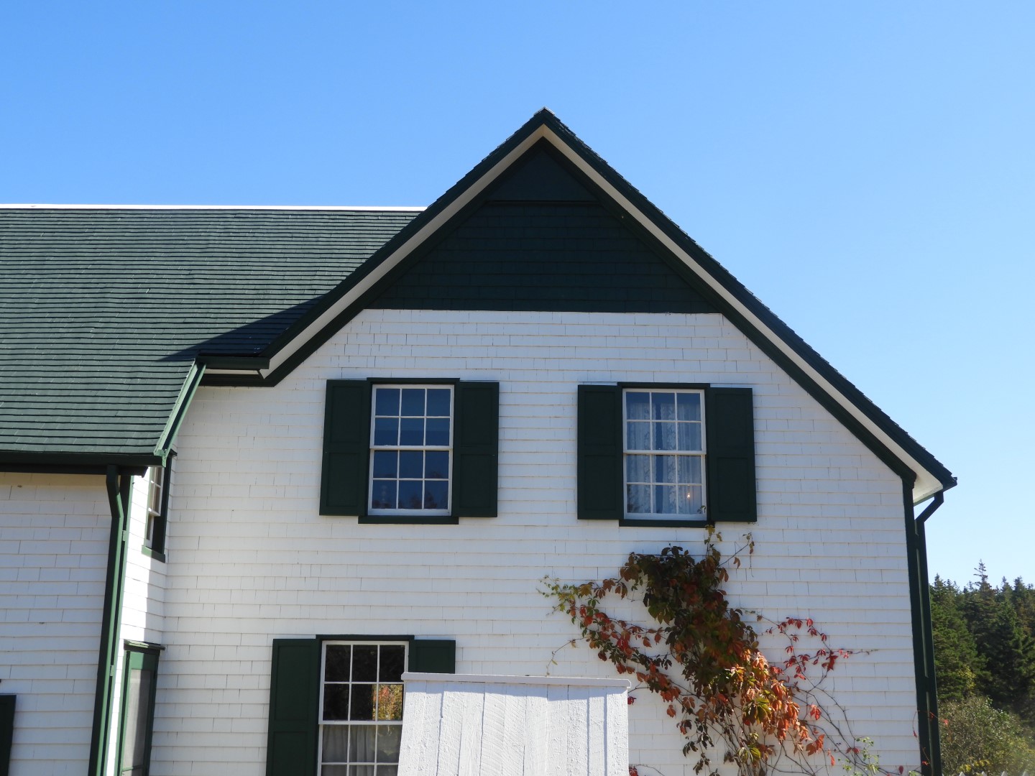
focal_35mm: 40
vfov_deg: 36.0
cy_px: 388
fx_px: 1196
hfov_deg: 46.8
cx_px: 518
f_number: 3.8
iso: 100
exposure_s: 1/500
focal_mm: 7.2
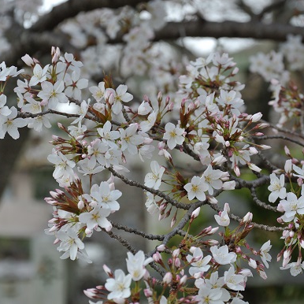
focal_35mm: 183
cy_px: 152
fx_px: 1818
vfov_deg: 9.6
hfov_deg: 9.6
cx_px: 167
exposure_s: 1/250
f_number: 4.2
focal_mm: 53.1
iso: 100
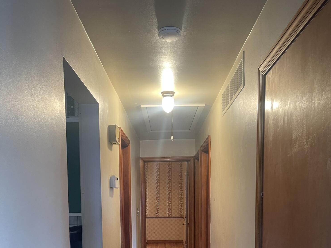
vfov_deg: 39.0
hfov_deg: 54.0
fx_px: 325
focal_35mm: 34
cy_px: 221
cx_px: 167
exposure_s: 1/60
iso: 160
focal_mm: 5.1
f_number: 1.6
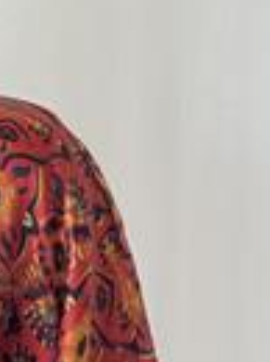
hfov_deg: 7.3
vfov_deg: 10.1
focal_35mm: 197
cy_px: 194
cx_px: -206
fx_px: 2056
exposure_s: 1/127
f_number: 1.78
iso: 80
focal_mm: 6.76
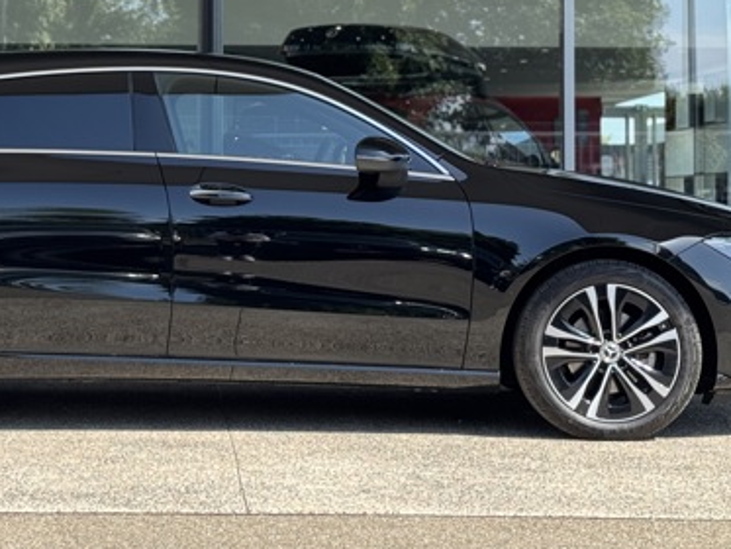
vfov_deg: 14.2
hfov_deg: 19.0
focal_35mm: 103
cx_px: 208
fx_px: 2176
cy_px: 65
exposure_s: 1/1133
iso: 64
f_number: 1.78
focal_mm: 6.76
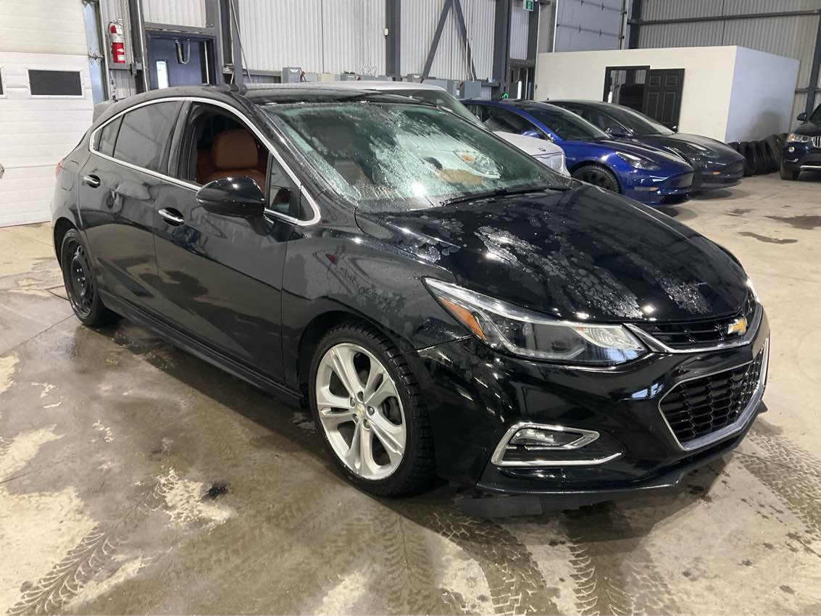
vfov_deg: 48.2
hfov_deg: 61.7
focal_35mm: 29
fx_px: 688
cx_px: 410
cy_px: 308
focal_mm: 3
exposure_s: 1/60
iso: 200
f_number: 1.8
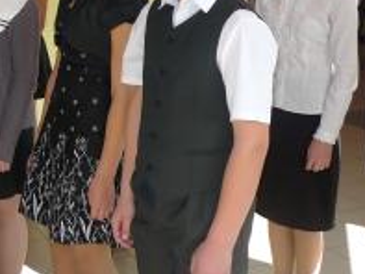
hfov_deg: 29.3
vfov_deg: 24.1
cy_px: 26
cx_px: -44
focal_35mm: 59
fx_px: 622
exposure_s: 1/125
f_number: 2.5
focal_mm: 5.4
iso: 100
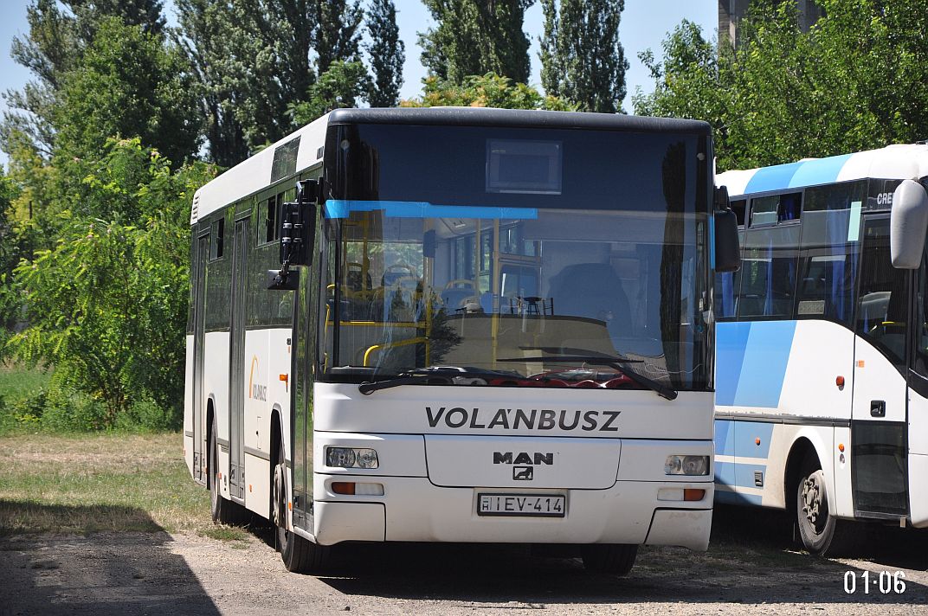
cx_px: 464
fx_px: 3553
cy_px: 308
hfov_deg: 14.9
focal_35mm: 138
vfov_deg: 9.9
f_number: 5.6
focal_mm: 92
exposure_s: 1/1000
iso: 400
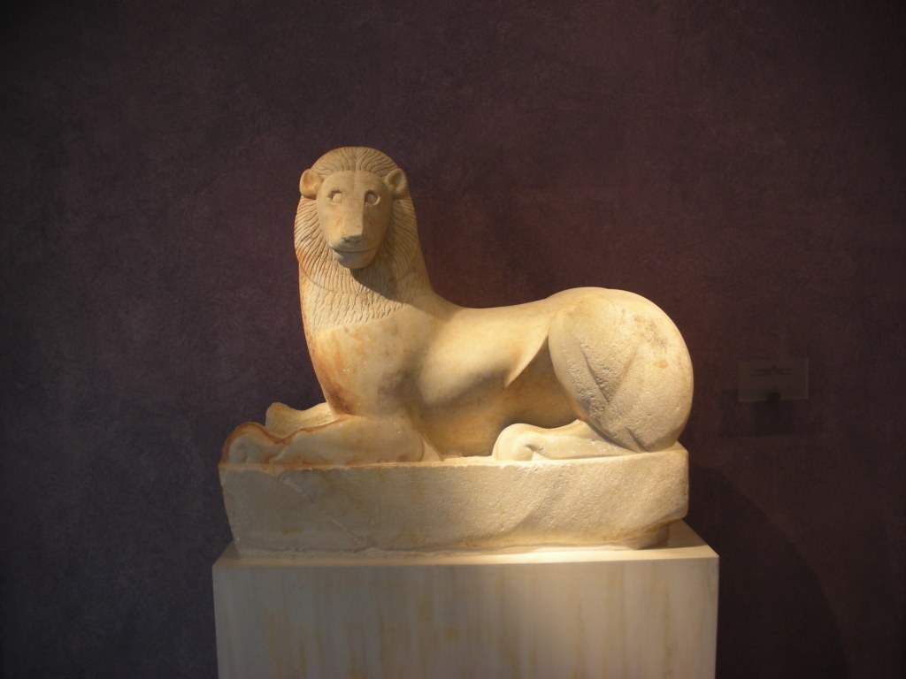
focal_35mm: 35
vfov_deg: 40.7
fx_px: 916
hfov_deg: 52.6
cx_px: 453
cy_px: 340
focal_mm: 5.8
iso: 50
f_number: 3
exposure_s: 1/13
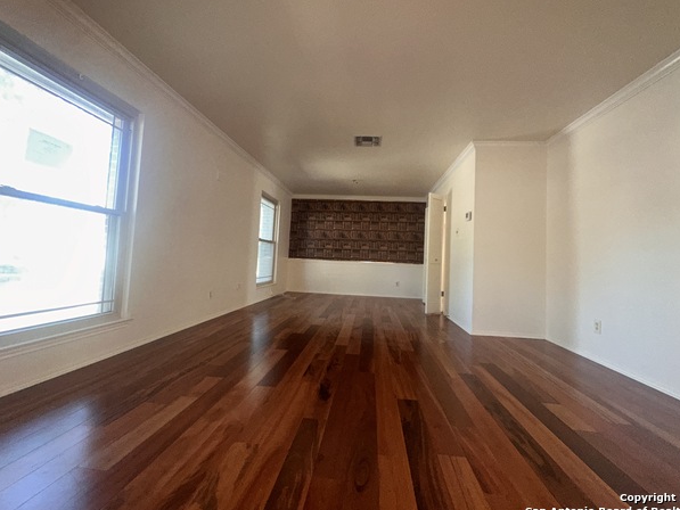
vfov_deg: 81.7
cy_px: 245
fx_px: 295
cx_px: 346
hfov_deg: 98.1
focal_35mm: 15
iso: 320
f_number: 2.2
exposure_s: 1/60
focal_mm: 2.22
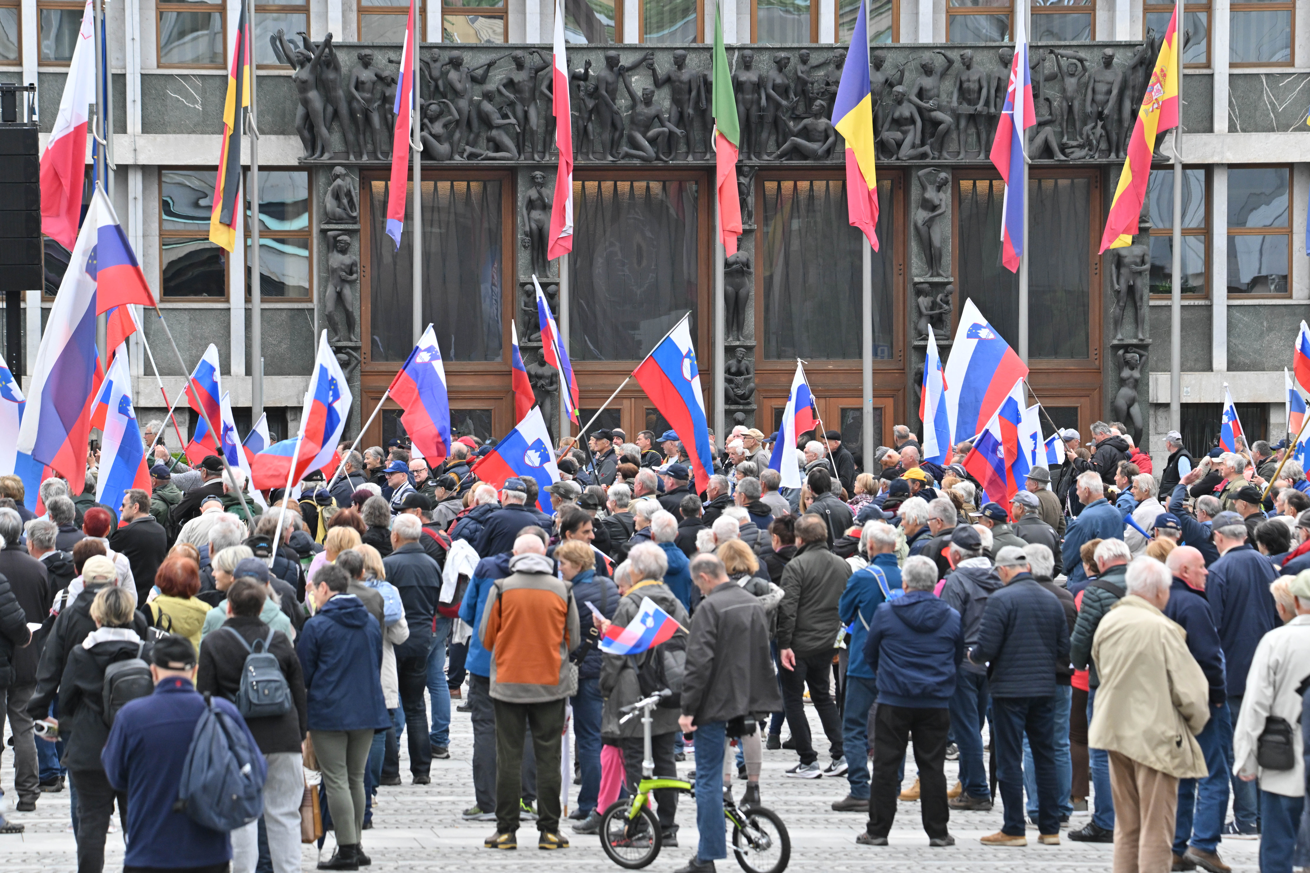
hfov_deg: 9.8
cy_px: 436
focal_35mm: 210
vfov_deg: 6.5
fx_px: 7641
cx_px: 655
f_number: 8
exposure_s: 1/800
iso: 1600
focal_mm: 210
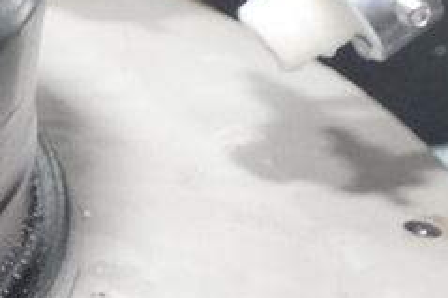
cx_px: -420
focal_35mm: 176
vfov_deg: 7.8
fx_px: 2189
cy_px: 127
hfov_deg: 10.8
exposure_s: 1/45
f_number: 8
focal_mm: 35
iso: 8000
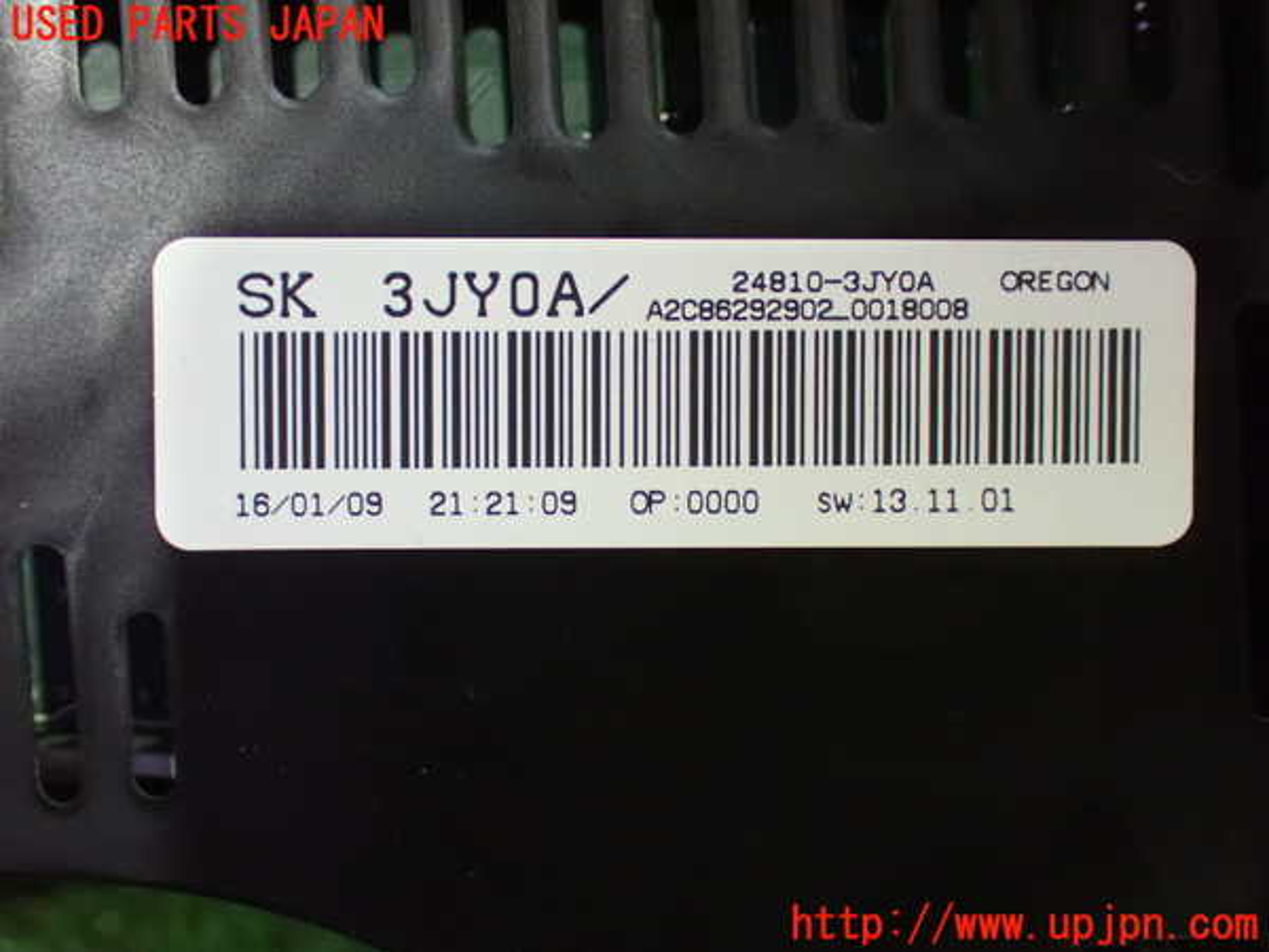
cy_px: 476
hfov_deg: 40.4
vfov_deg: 30.9
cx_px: 634
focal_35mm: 47
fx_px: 1723
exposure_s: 1/50
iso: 1600
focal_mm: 8.4
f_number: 3.1
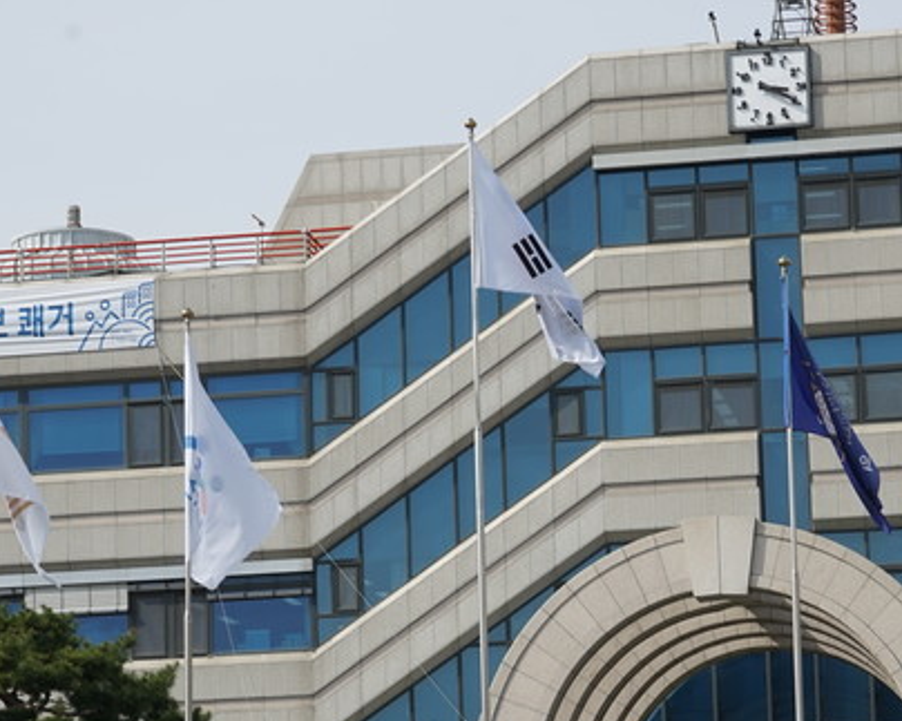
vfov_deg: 13.2
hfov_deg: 16.5
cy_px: 641
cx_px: 618
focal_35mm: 116
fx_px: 3096
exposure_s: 1/160
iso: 100
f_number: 11
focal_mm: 52
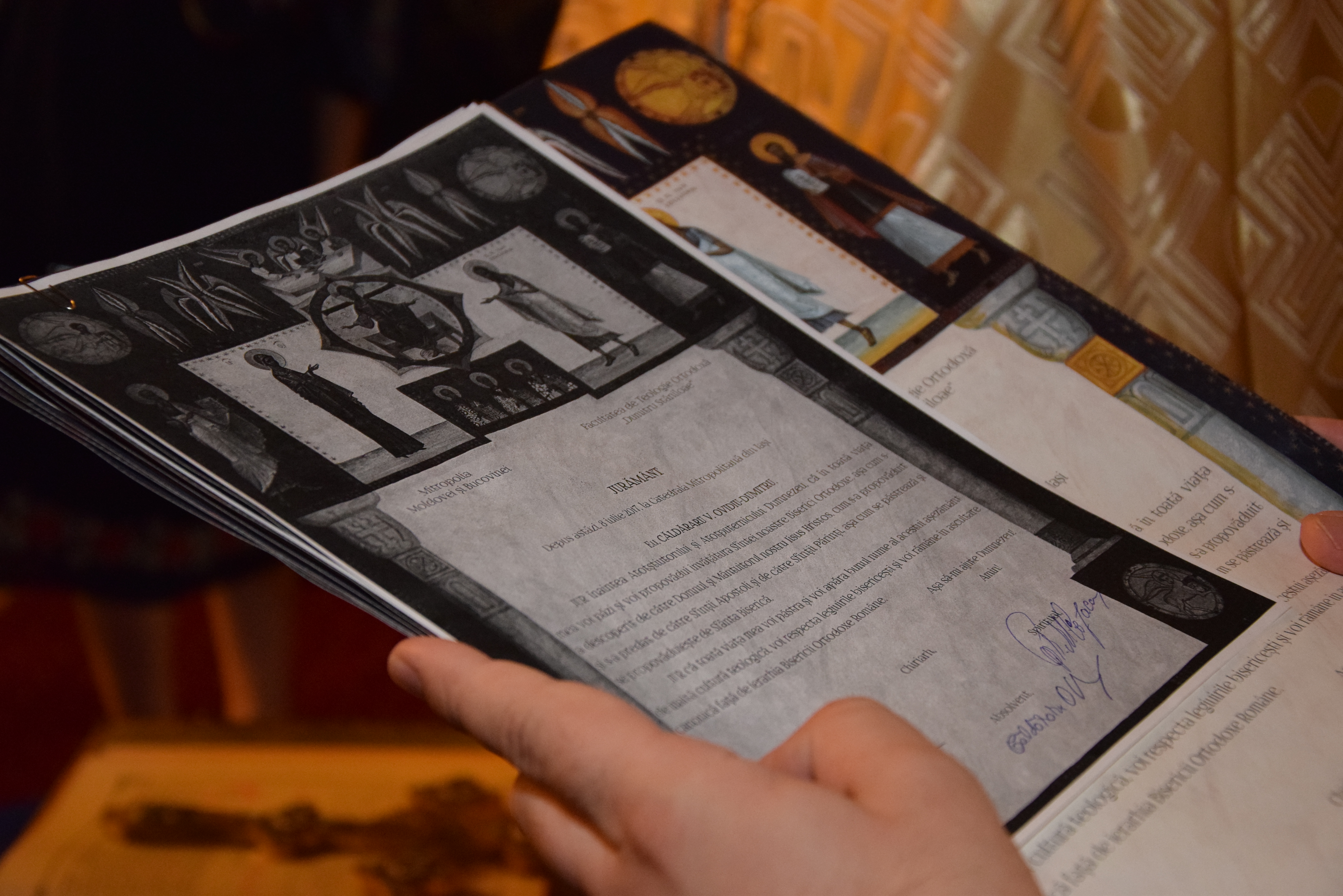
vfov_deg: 20.2
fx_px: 2519
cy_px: 448
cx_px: 672
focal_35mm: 68
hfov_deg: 29.9
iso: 2000
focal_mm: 45
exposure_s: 1/50
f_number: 4.8
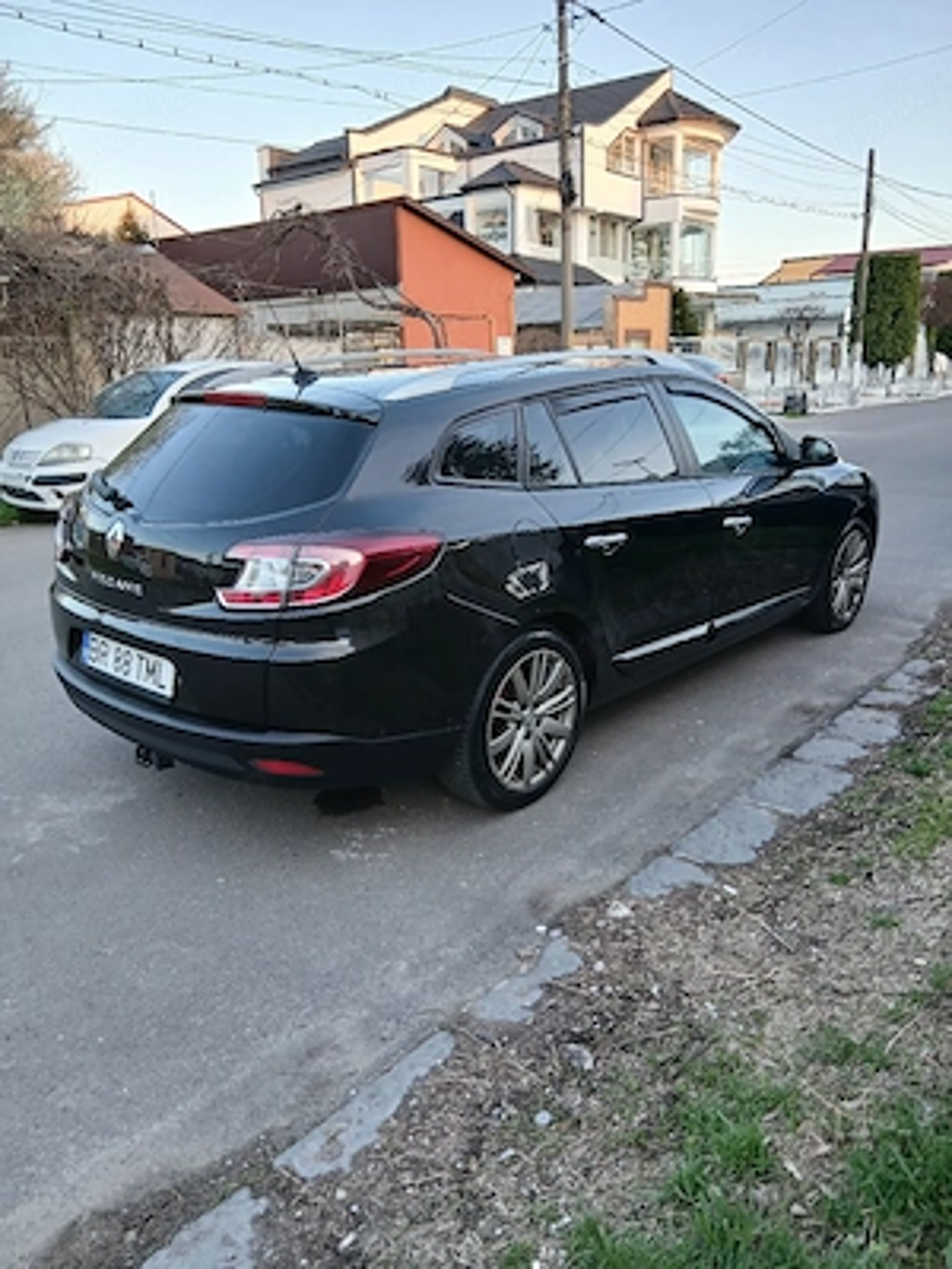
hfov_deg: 53.1
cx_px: 476
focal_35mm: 26
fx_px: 953
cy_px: 634
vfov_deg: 67.3
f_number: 1.8
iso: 50
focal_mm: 3.98
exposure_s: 1/50.3
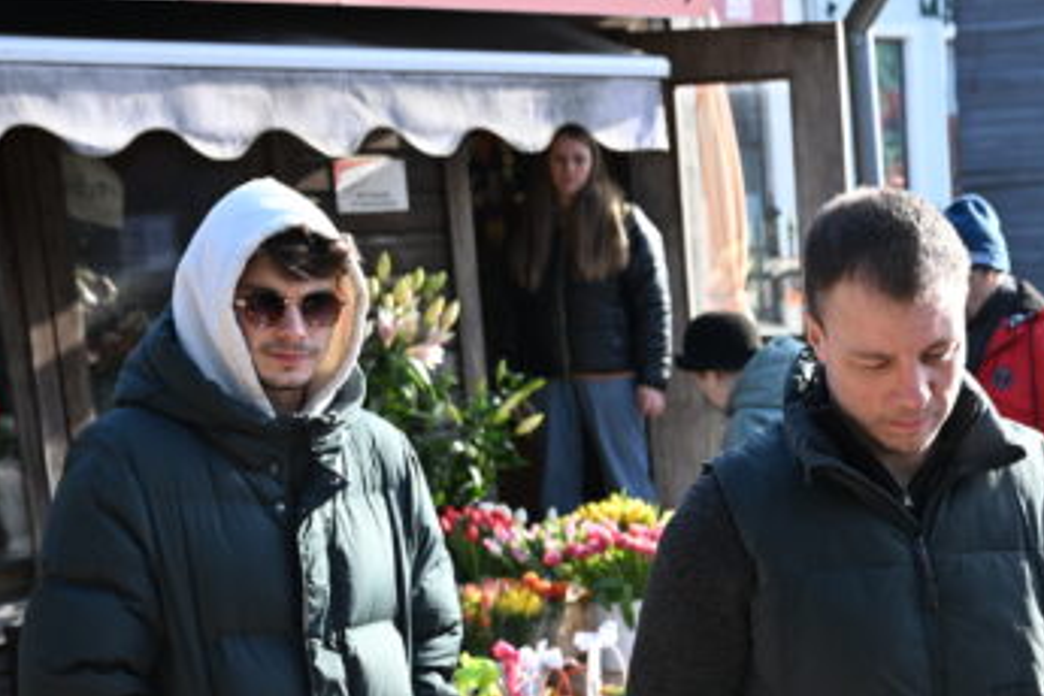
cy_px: 813
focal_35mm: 86
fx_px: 2494
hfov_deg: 22.7
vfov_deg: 15.4
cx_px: 1035
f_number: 4
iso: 100
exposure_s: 1/200
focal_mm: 29
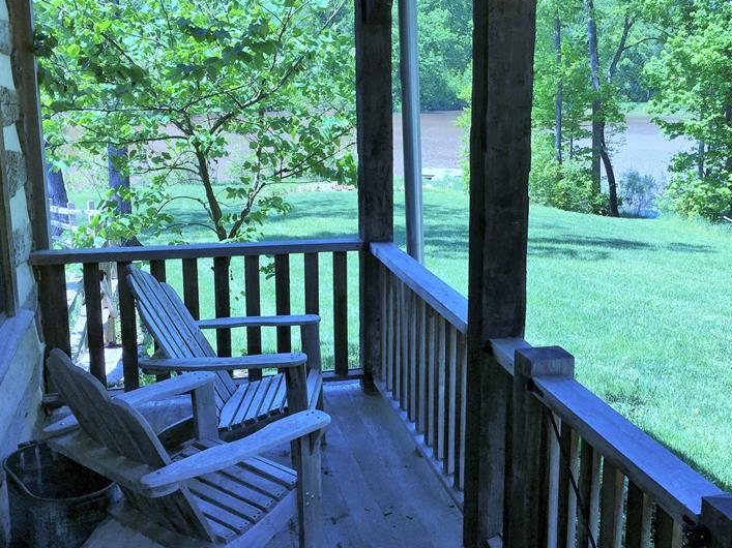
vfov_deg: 34.3
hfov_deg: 44.6
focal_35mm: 42
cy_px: 275
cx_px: 431
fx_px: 888
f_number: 2.2
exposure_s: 1/439
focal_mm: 4.15
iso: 25
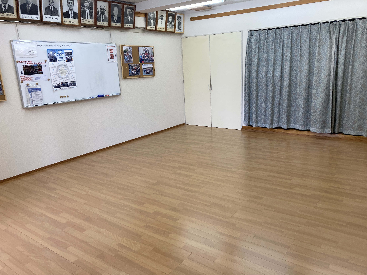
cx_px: 184
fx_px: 297
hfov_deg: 63.4
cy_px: 138
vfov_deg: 49.7
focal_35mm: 28
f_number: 1.8
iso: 50
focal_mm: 3.99
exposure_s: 1/100
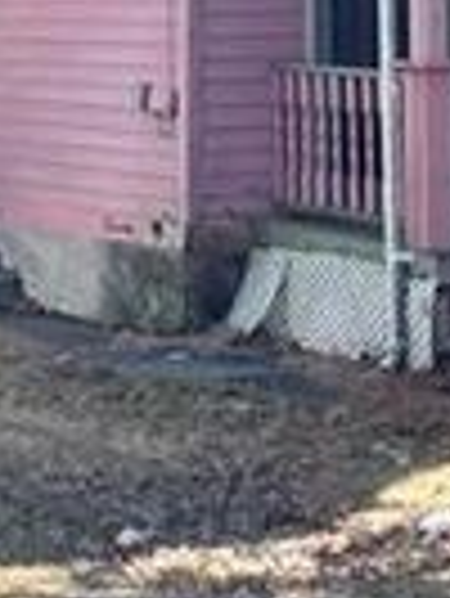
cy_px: -56
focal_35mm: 130
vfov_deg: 14.8
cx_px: 310
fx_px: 2250
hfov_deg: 11.4
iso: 32
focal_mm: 4.2
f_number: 1.6
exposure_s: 1/1062
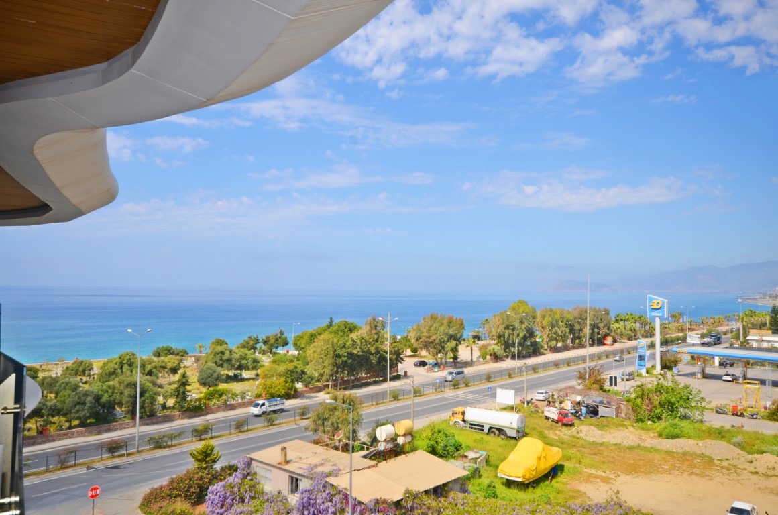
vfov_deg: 43.4
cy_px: 258
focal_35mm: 30
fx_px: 647
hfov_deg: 62.0
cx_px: 389
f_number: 9
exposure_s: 1/250
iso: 100
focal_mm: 20
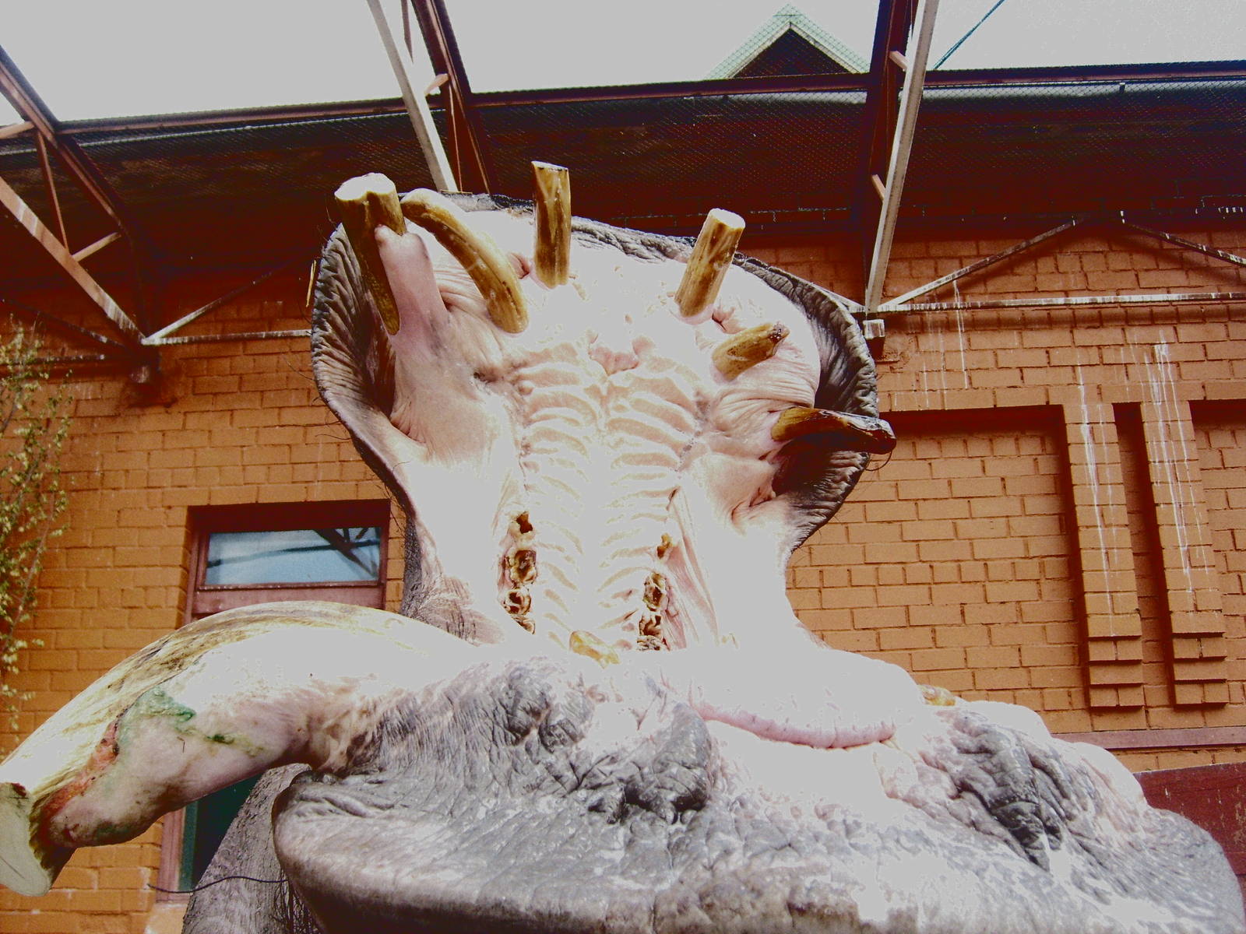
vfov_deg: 40.7
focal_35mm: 35
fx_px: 1260
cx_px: 623
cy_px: 467
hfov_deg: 52.6
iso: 200
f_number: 2.8
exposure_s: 1/250
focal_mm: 5.8
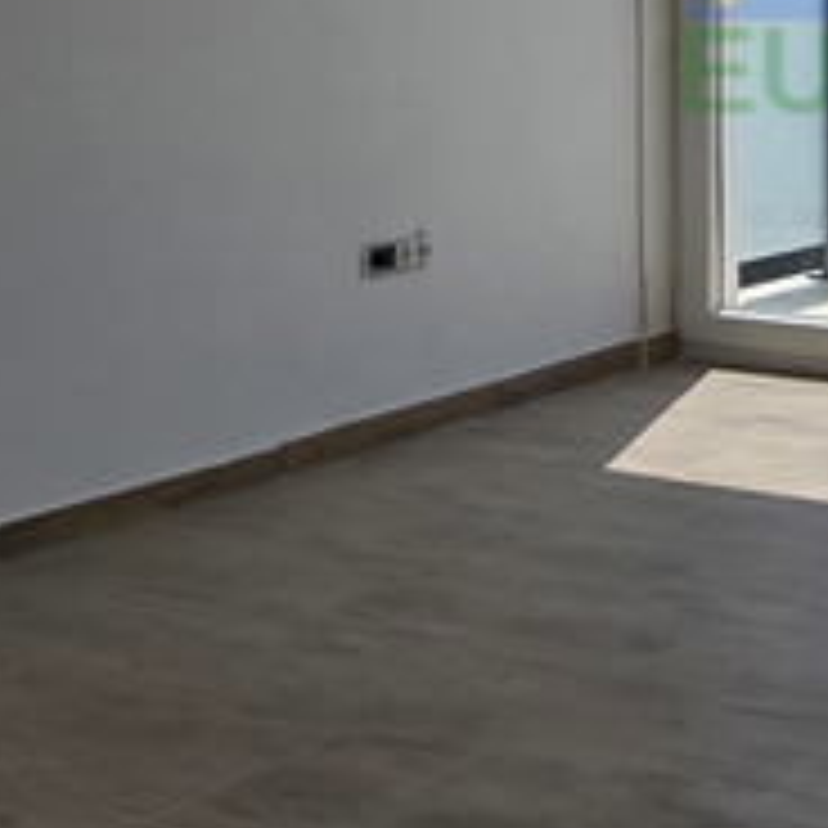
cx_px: 1152
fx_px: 2030
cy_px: 9
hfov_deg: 20.5
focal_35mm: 75
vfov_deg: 22.2
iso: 50
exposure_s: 1/2544
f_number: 2.2
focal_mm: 2.2
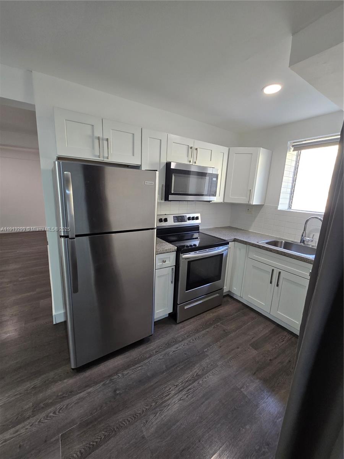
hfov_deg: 89.9
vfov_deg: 106.2
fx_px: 172
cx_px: 172
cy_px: 230
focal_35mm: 13
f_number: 2.2
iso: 125
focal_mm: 2.2
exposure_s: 1/60
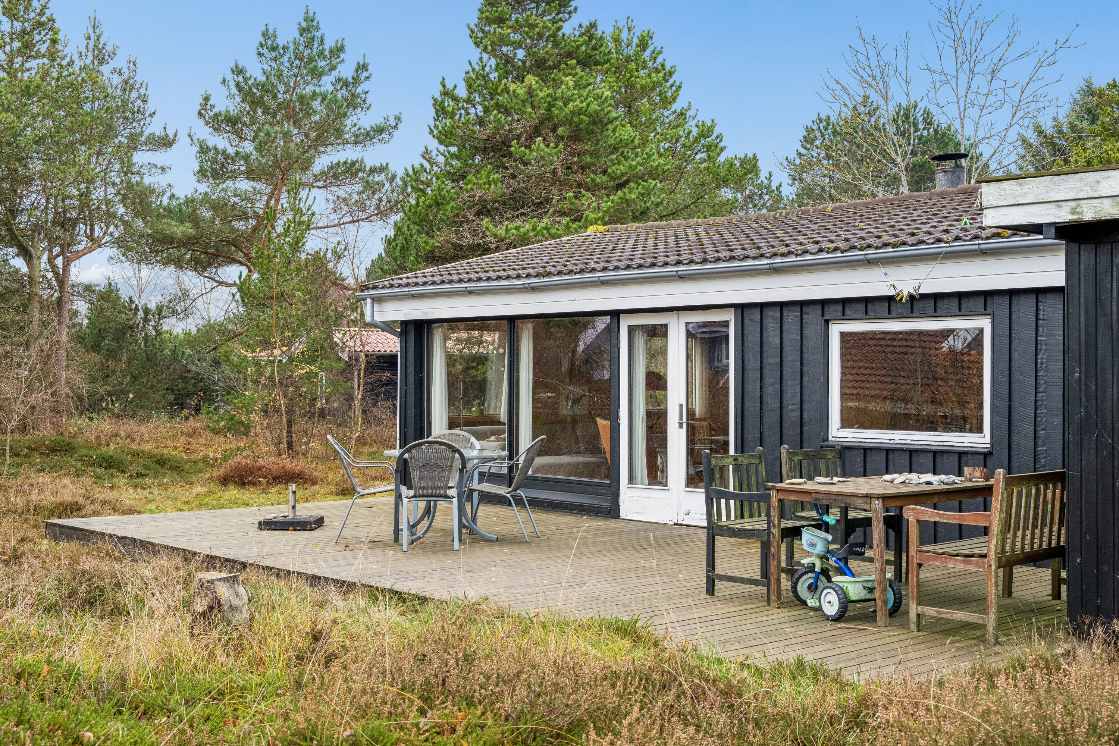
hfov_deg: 46.4
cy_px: 373
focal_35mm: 42
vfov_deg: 31.9
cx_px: 560
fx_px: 1305
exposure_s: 1/100
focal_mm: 42
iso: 1250
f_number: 8
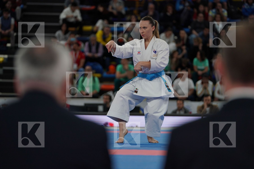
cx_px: 127
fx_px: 1136
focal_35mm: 161
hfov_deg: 12.8
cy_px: 84
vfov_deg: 8.5
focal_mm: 161
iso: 500
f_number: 2.8
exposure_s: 1/500
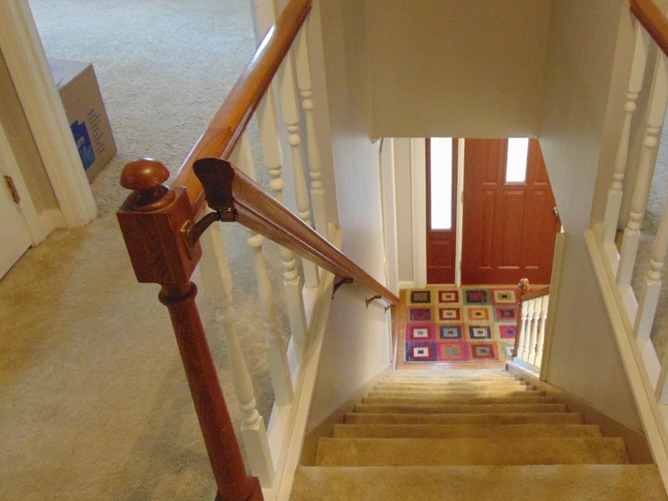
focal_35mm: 34
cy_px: 236
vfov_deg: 41.8
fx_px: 656
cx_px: 450
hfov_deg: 52.8
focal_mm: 4.5
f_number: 3
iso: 400
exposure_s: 1/15
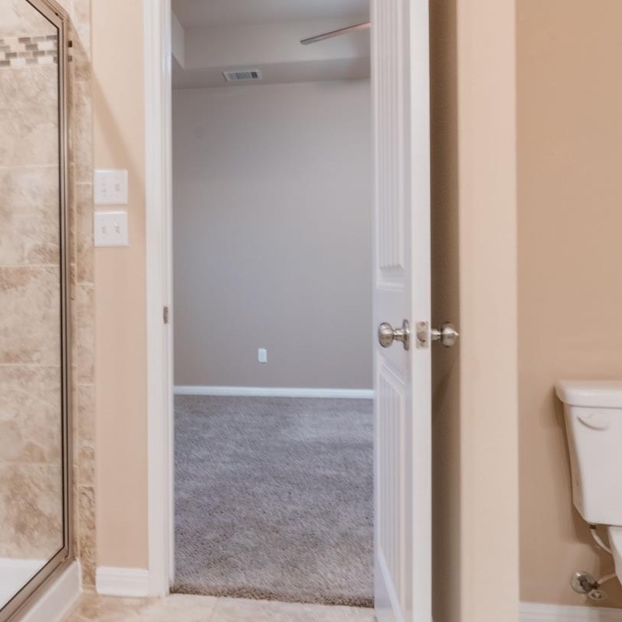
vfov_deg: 51.0
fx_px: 651
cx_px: 220
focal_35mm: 32
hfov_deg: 50.4
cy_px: 282
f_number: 16
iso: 100
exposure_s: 1/2
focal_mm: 10
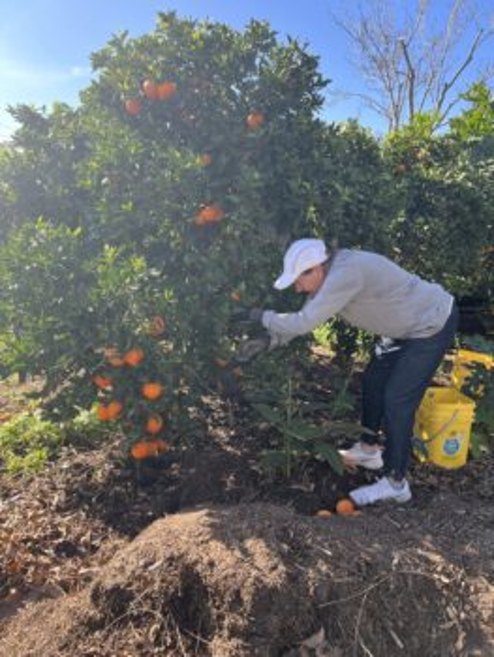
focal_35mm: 26
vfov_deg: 67.3
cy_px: 328
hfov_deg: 53.1
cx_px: 247
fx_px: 494
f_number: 1.5
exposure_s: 1/696
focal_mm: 5.7
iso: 50
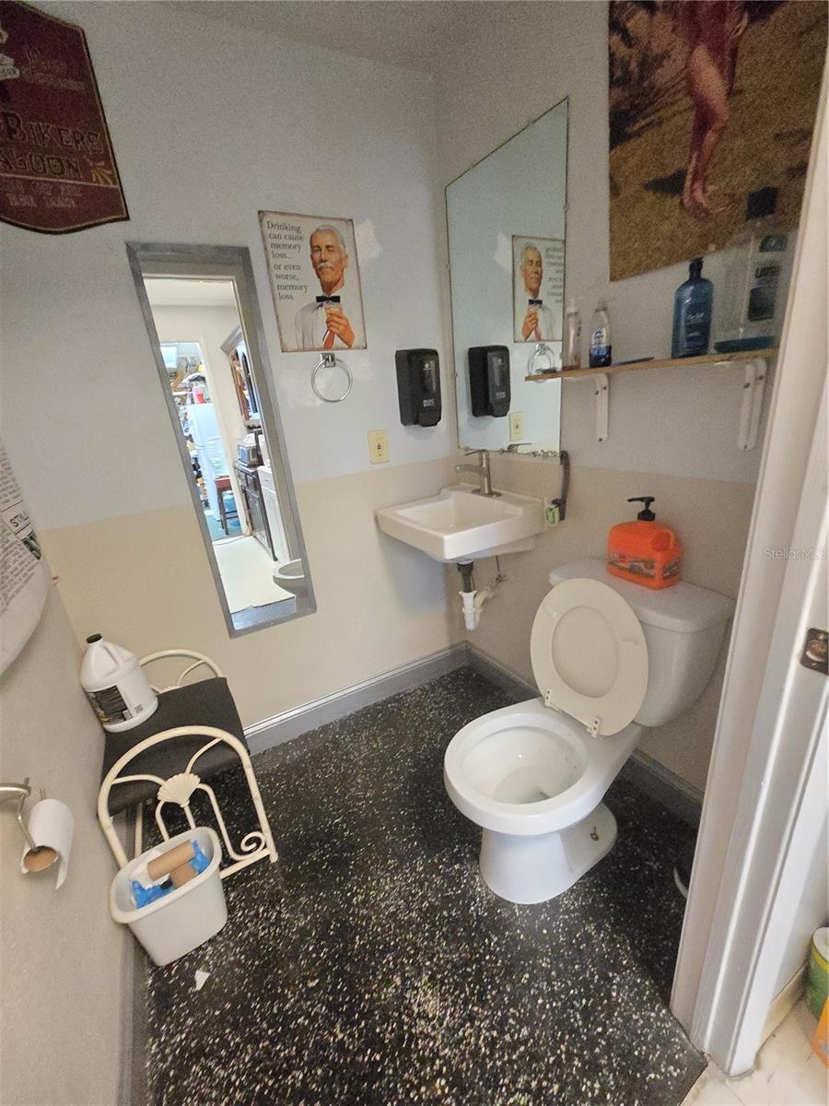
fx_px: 415
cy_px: 553
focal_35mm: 13
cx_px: 414
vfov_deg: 106.2
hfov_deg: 89.9
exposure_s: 1/60
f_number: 2.2
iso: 1600
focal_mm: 2.2
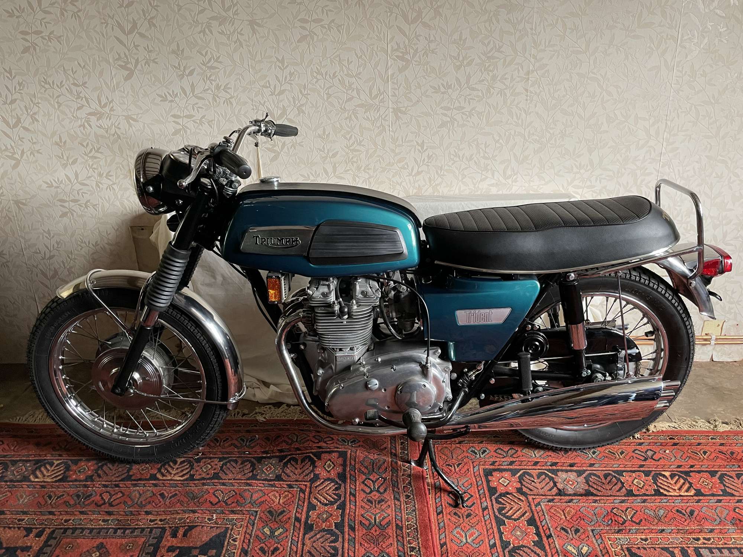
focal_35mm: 26
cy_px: 278
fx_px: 558
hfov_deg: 67.3
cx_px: 372
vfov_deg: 53.1
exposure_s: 1/60
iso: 320
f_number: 1.6
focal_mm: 4.2
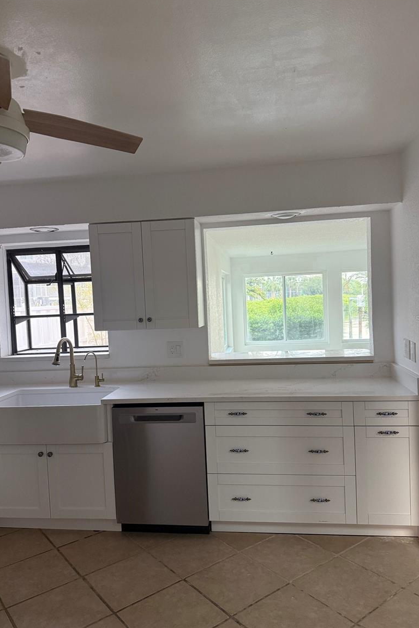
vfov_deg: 69.4
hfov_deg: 49.6
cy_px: 319
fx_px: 454
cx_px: 209
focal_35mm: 26
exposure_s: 1/60
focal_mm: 6.76
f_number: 1.78
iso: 250
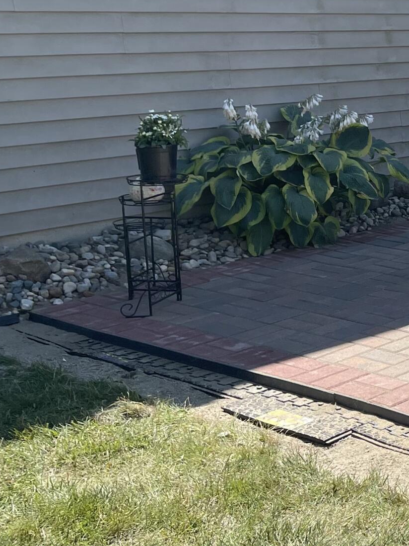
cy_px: 173
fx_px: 1119
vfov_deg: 27.2
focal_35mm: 71
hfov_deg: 17.0
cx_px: 737
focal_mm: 5.1
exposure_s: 1/2165
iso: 32
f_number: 1.6
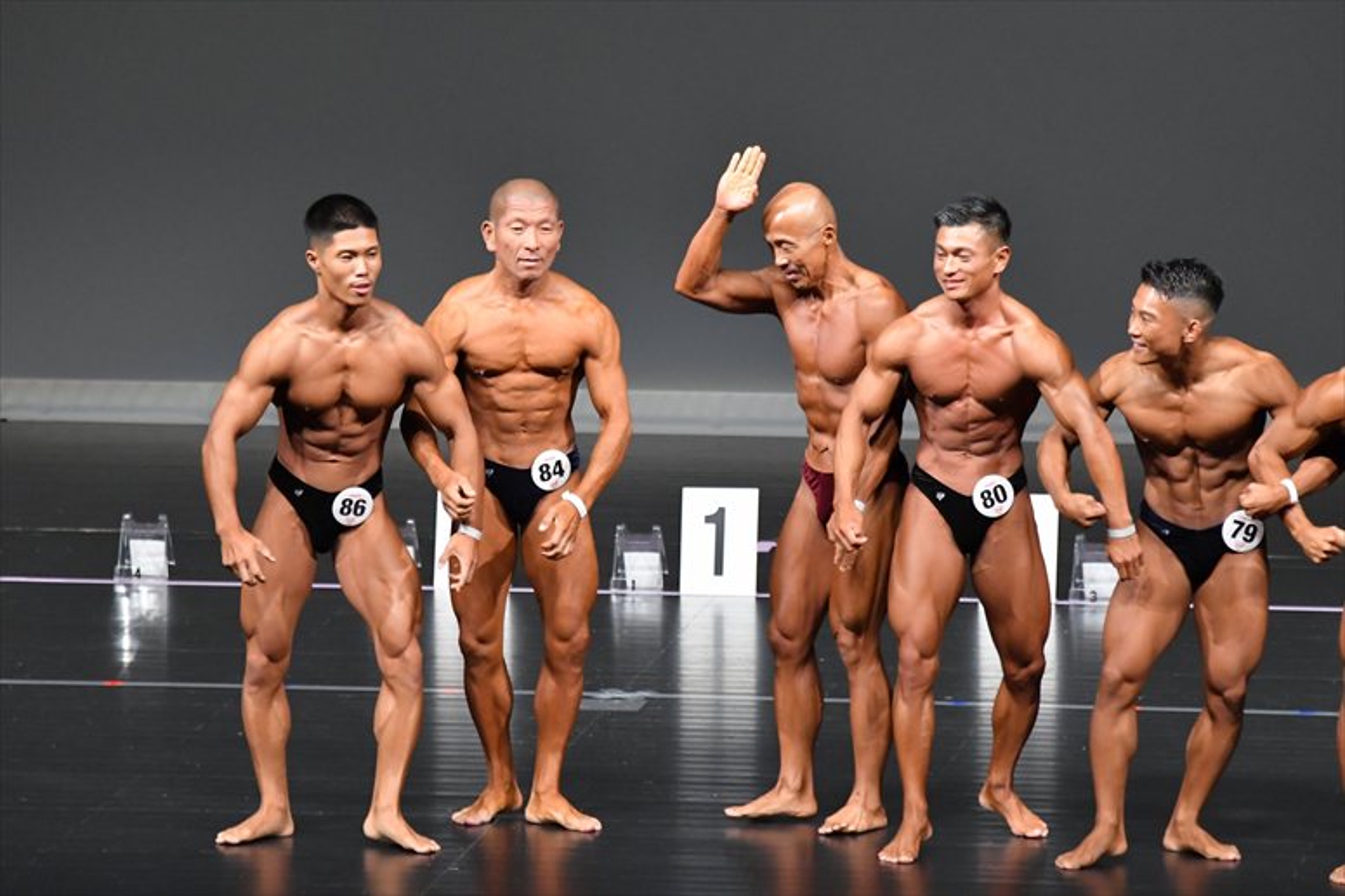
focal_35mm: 300
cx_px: 672
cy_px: 448
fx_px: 11203
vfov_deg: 4.6
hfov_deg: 6.9
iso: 5000
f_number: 5.6
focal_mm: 200
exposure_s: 1/400
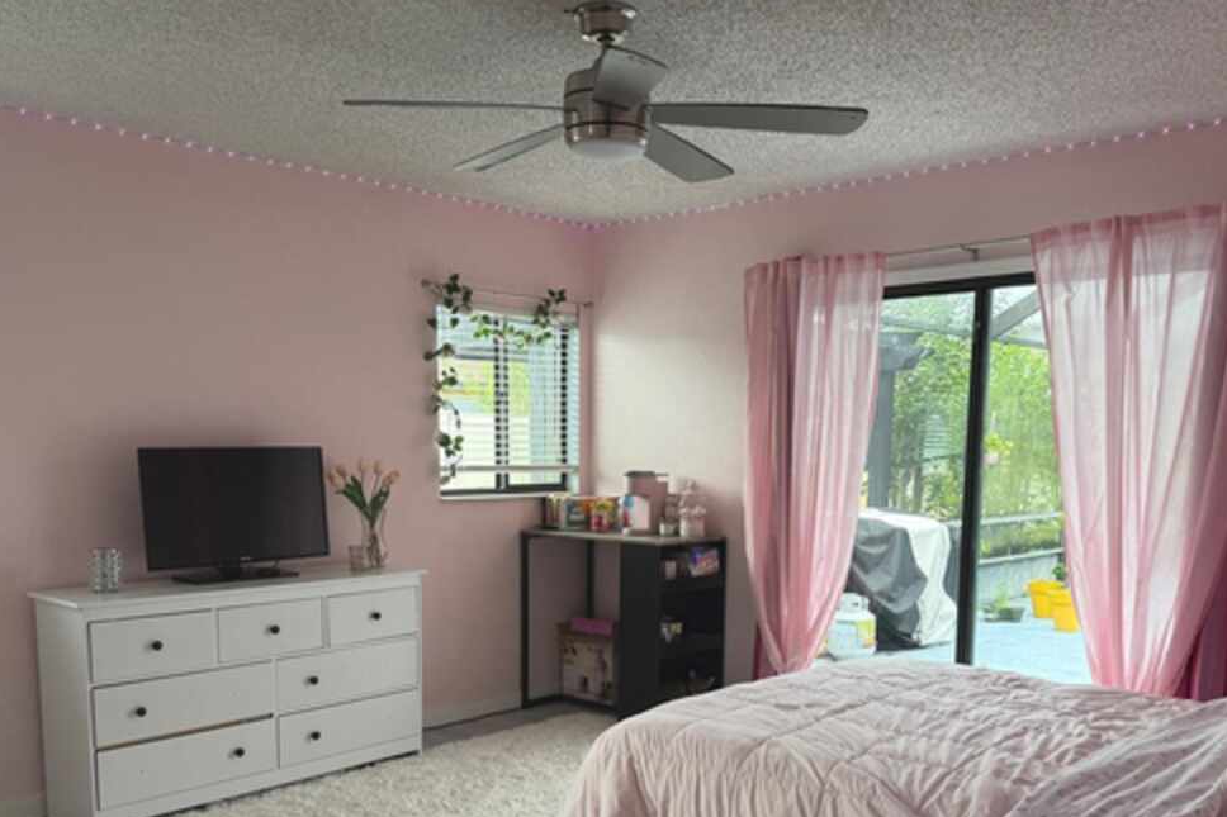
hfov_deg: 57.2
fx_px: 1124
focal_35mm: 33
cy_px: 578
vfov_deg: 39.2
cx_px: 645
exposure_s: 1/166
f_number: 1.78
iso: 80
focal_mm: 6.76
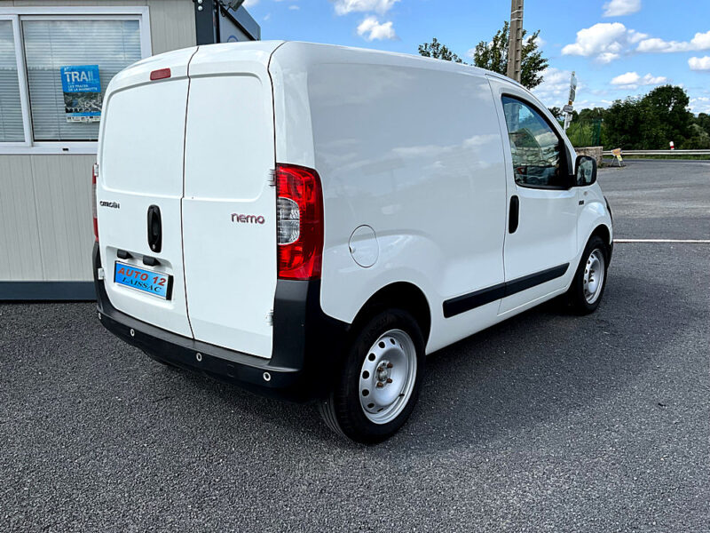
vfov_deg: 48.2
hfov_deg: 61.7
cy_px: 266
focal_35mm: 29
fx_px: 595
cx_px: 355
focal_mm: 3
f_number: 1.8
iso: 25
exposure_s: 1/1626
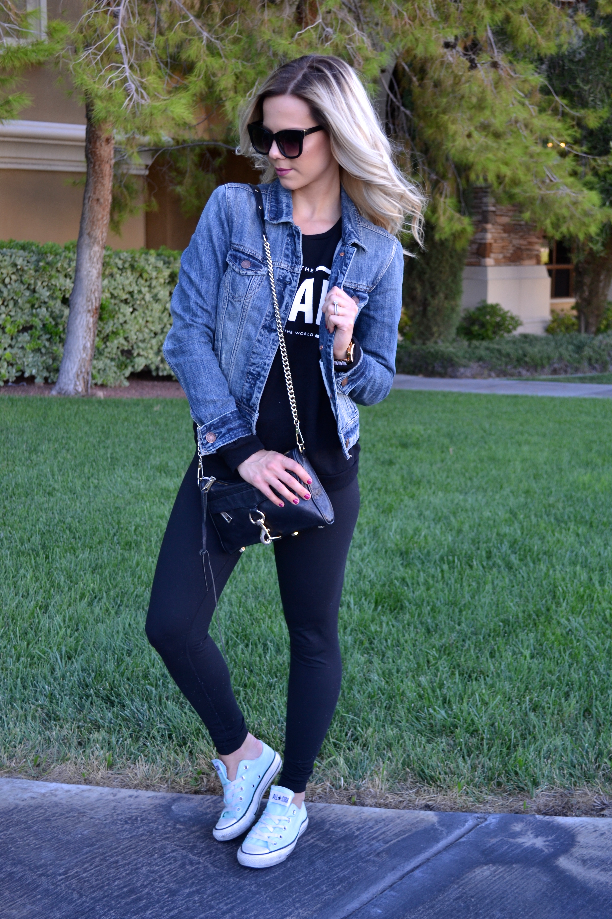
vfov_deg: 41.1
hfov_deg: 28.1
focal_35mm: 48
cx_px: 306
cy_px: 460
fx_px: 1224
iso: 200
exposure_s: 1/100
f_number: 5.6
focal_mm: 32
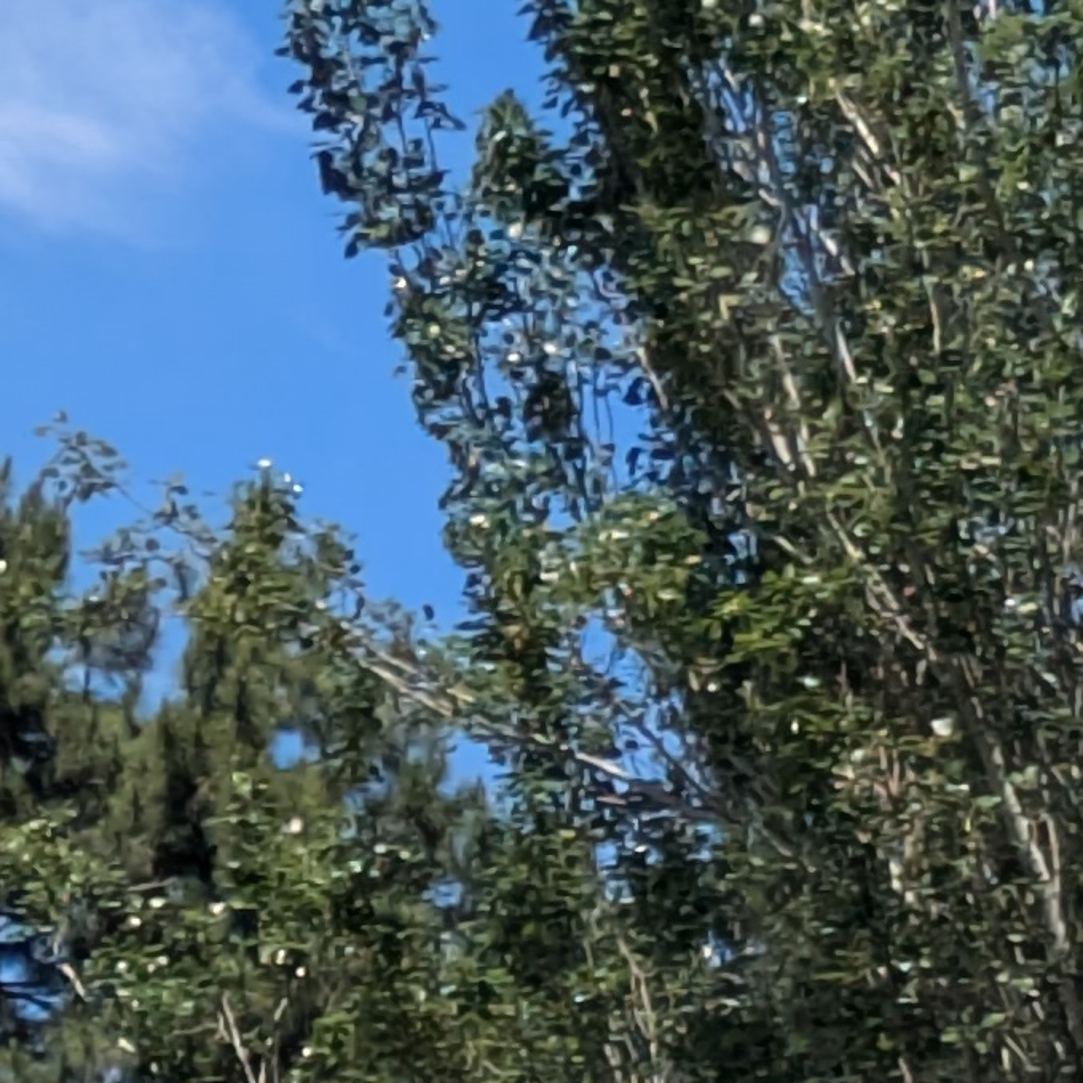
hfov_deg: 5.6
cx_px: 1799
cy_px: 2638
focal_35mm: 307
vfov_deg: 5.5
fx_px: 10867
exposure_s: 1/2604
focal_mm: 5.43
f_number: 1.89
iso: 45
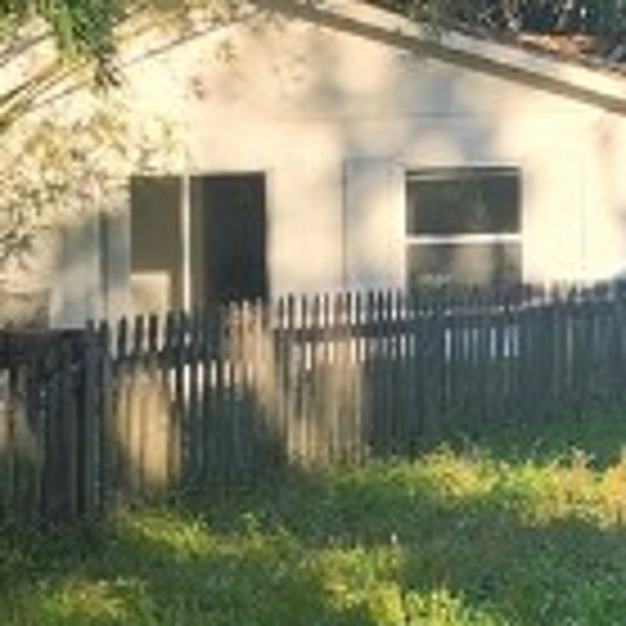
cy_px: 221
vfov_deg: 11.6
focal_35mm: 150
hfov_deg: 10.7
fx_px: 3069
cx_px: 1211
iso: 25
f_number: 1.8
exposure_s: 1/311
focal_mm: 5.54
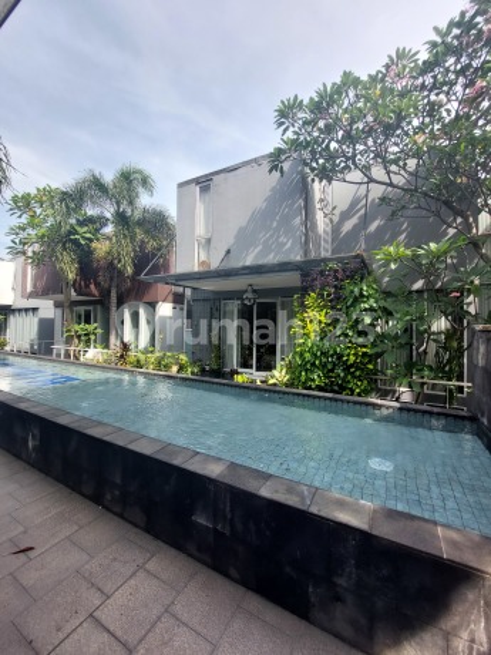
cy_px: 328
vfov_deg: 106.2
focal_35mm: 13
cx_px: 246
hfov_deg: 89.9
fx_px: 246
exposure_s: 1/384
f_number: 2.2
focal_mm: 1.74
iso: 50
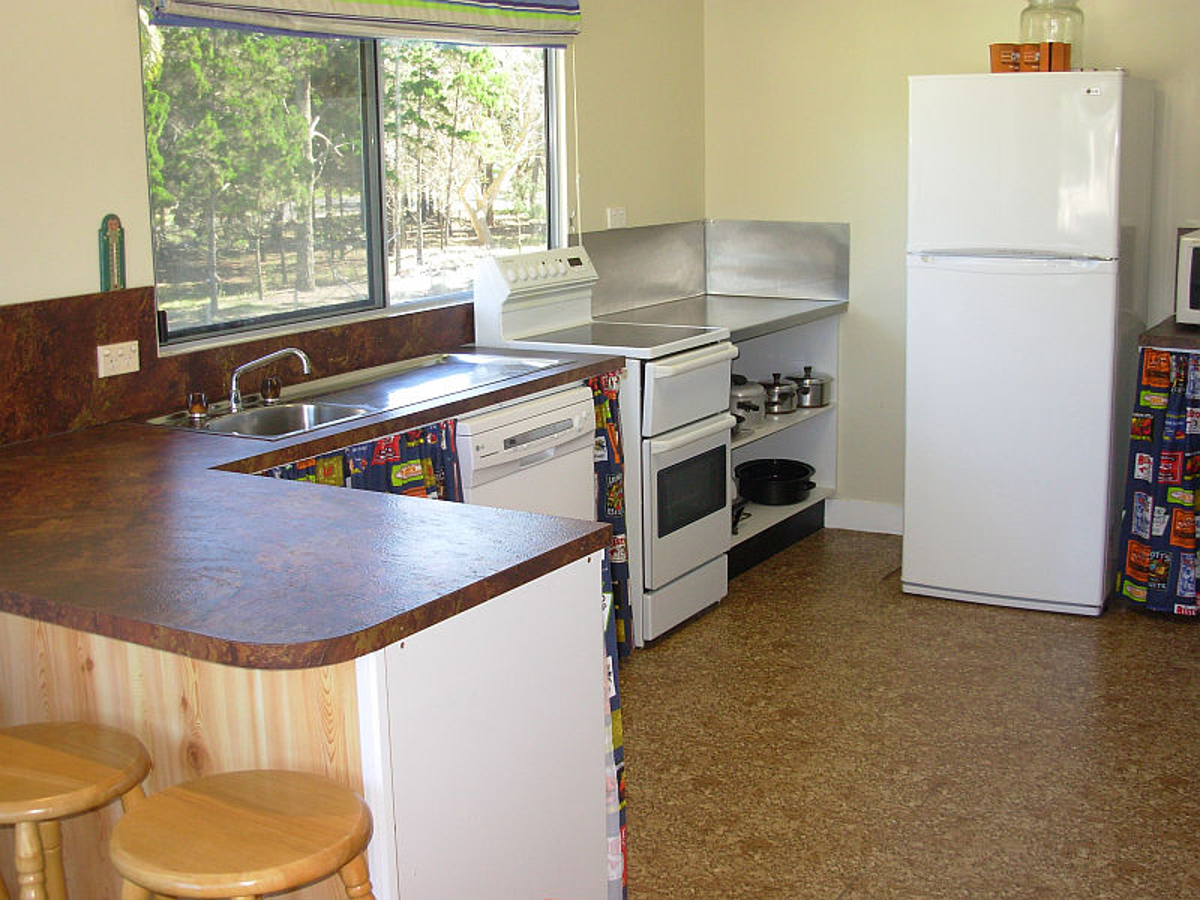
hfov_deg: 42.1
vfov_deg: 32.2
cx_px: 600
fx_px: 1560
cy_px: 450
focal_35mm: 45
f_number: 3.1
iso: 69
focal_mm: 7.5
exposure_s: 1/44
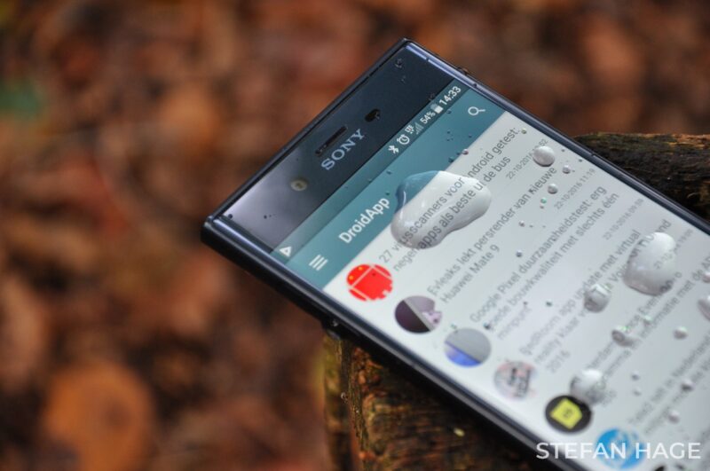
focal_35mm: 158
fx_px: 3102
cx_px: 355
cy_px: 236
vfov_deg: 8.7
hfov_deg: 13.1
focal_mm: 105
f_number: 5.6
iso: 640
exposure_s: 1/60
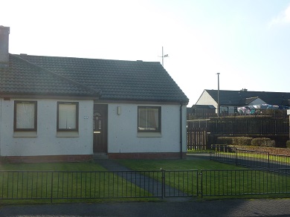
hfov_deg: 39.7
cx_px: 145
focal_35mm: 48
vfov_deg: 30.2
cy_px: 108
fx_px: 402
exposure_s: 1/320
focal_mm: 7.9
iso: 80
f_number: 4
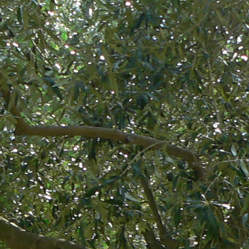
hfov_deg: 10.0
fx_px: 1424
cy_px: 397
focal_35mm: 175
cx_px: 36
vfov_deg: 9.6
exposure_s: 1/125
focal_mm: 6
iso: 80
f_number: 3.7
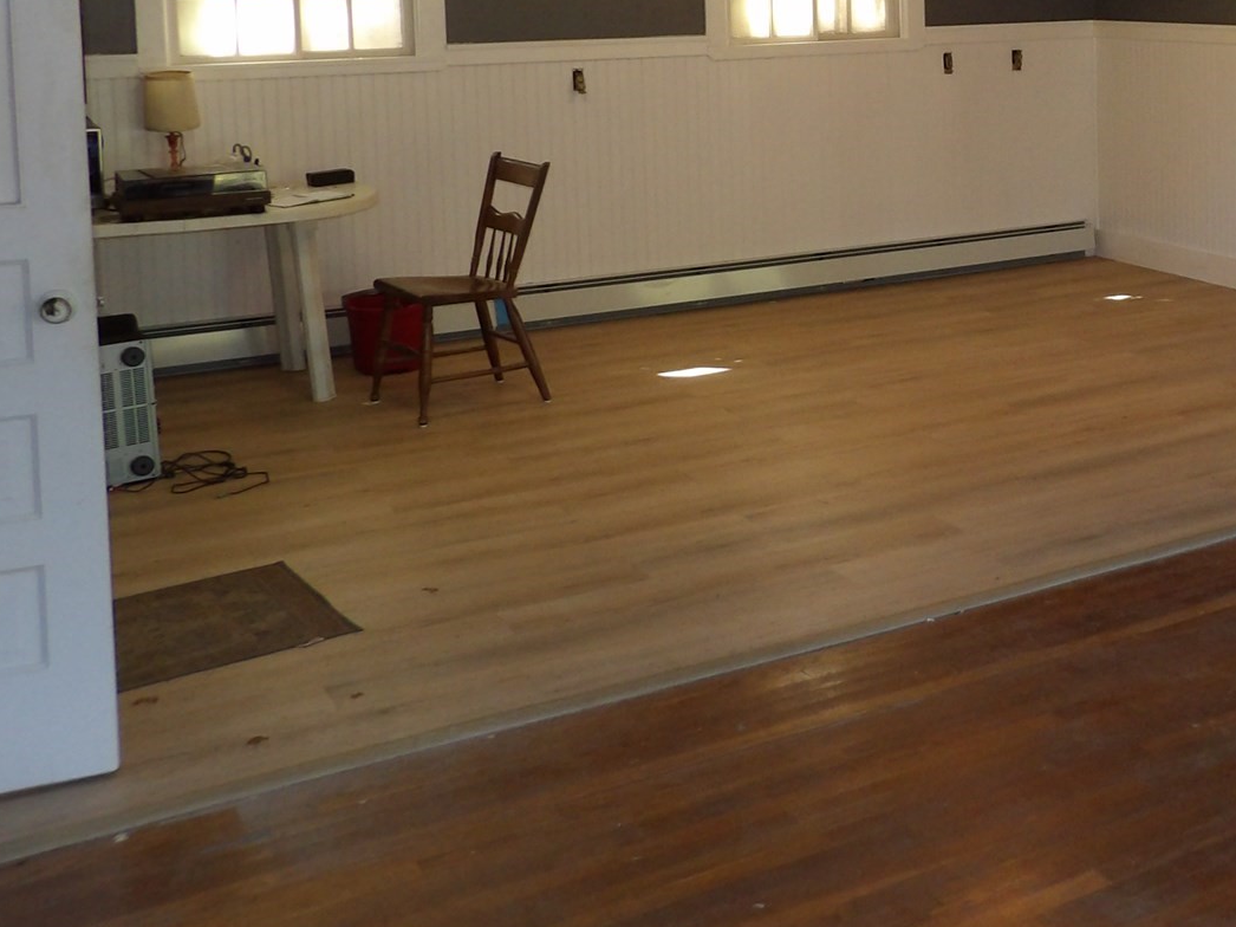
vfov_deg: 29.8
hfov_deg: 37.6
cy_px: 123
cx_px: 1131
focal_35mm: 47
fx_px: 1678
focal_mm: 4.3
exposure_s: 1/33
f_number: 3.2
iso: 200
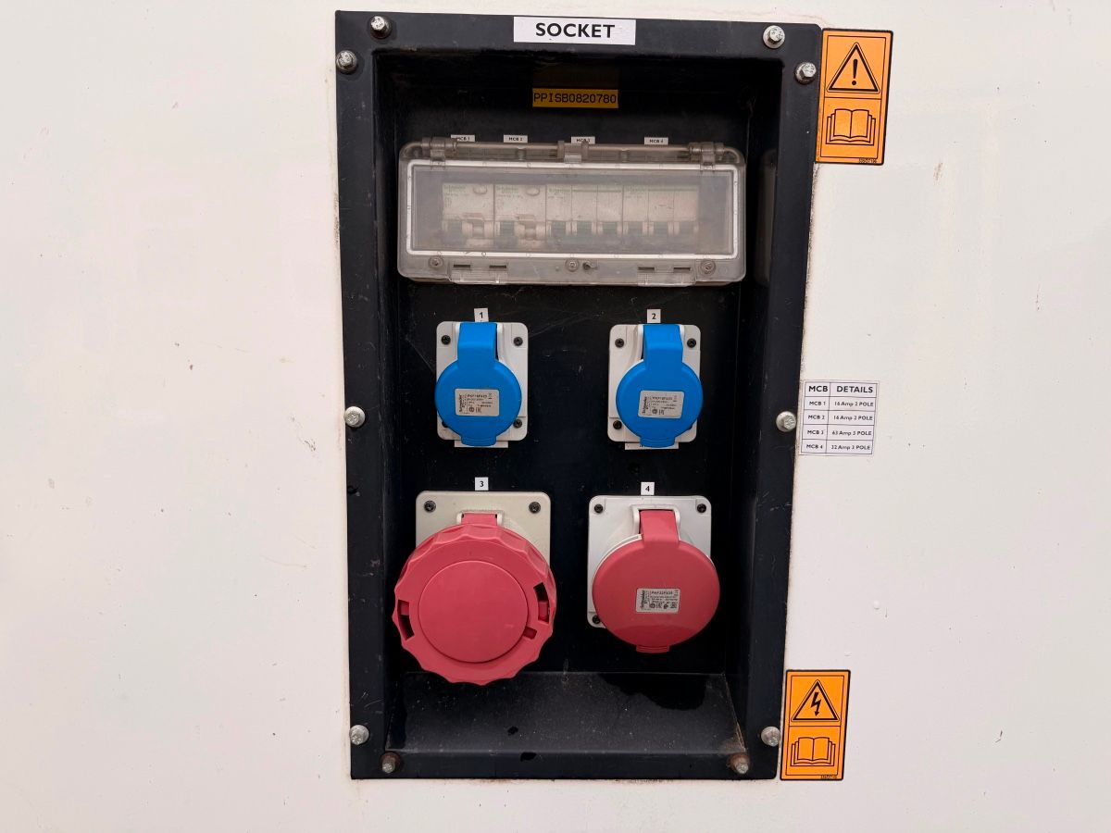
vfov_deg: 56.8
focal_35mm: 24
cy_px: 416
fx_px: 770
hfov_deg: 71.6
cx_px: 556
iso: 80
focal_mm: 6.76
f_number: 1.78
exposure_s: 1/695
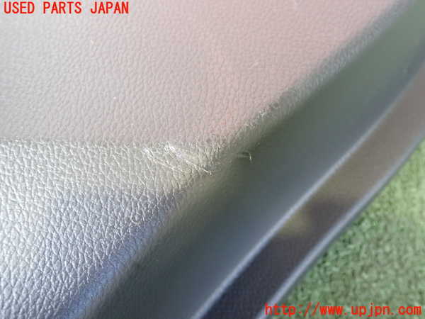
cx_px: 212
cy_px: 160
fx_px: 368
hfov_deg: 60.0
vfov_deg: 46.8
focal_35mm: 30
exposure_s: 1/30
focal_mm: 5.4
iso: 400
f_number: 2.3
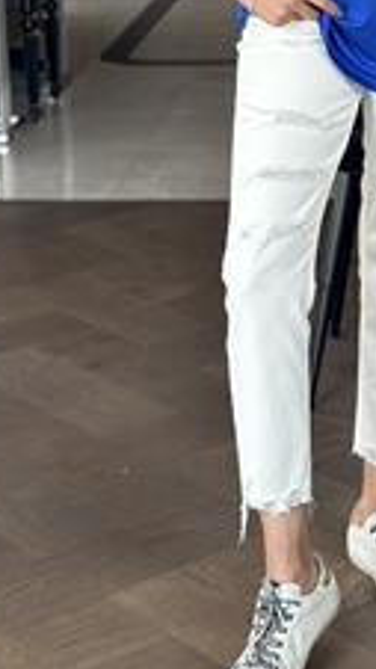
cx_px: 332
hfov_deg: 10.3
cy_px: 27
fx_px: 2075
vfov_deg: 17.9
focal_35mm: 117
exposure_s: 1/60
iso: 160
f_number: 1.78
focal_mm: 6.86
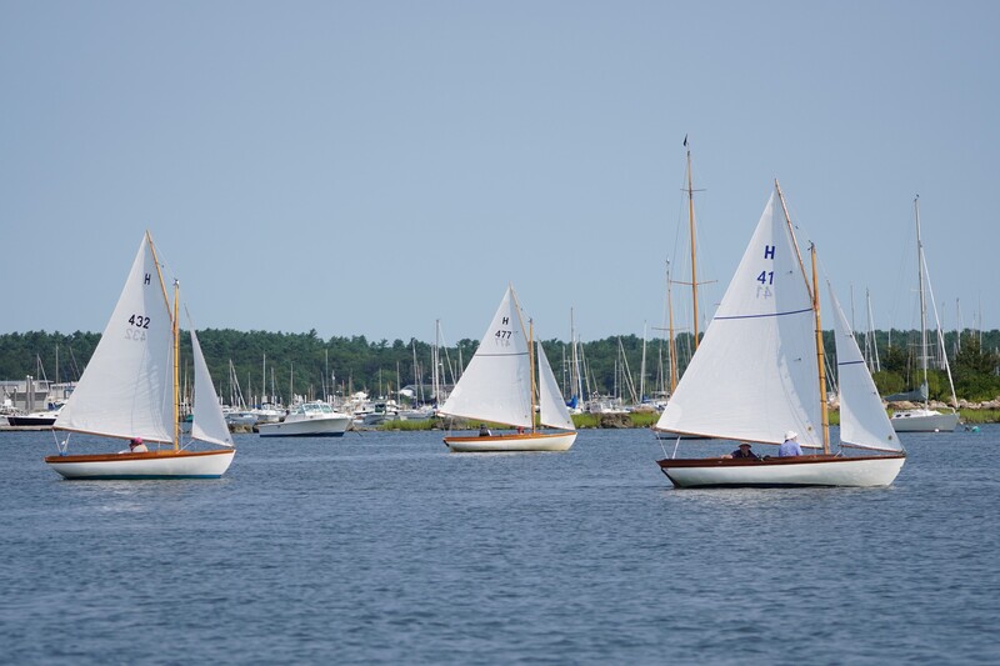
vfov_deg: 6.1
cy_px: 333
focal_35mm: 225
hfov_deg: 9.2
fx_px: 6248
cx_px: 500
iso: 125
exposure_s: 1/1250
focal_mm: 150
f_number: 5
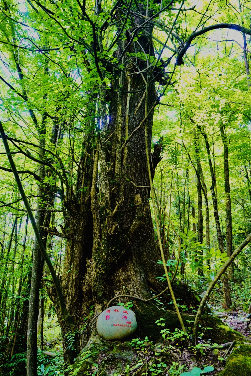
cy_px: 188
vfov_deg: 59.5
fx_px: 329
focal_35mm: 32
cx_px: 126
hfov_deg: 41.7
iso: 400
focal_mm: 21
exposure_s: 1/60
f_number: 4
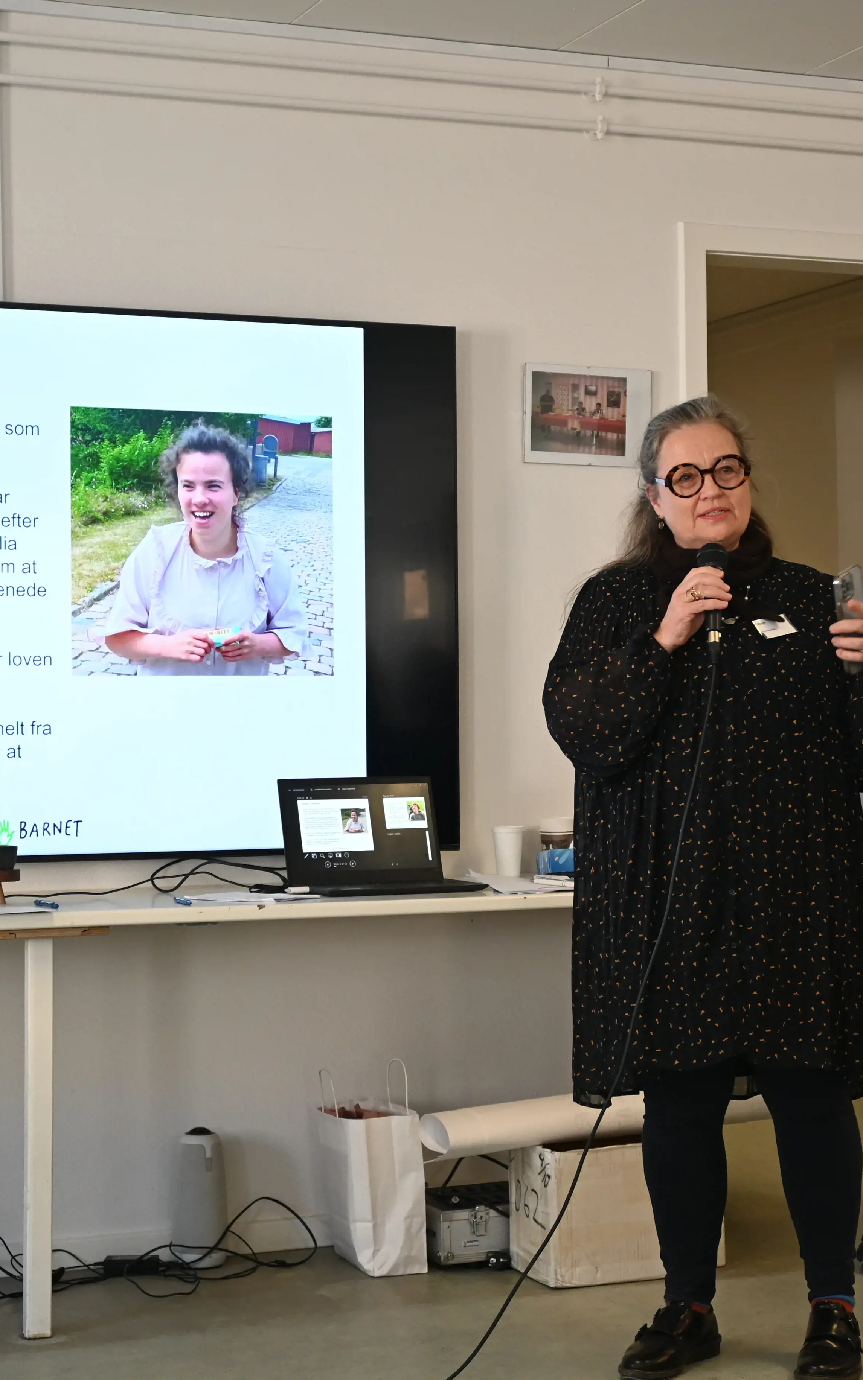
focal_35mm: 65
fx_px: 2446
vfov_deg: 31.5
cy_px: 689
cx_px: 449
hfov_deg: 20.0
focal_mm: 28
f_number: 2.8
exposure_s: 1/125
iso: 560
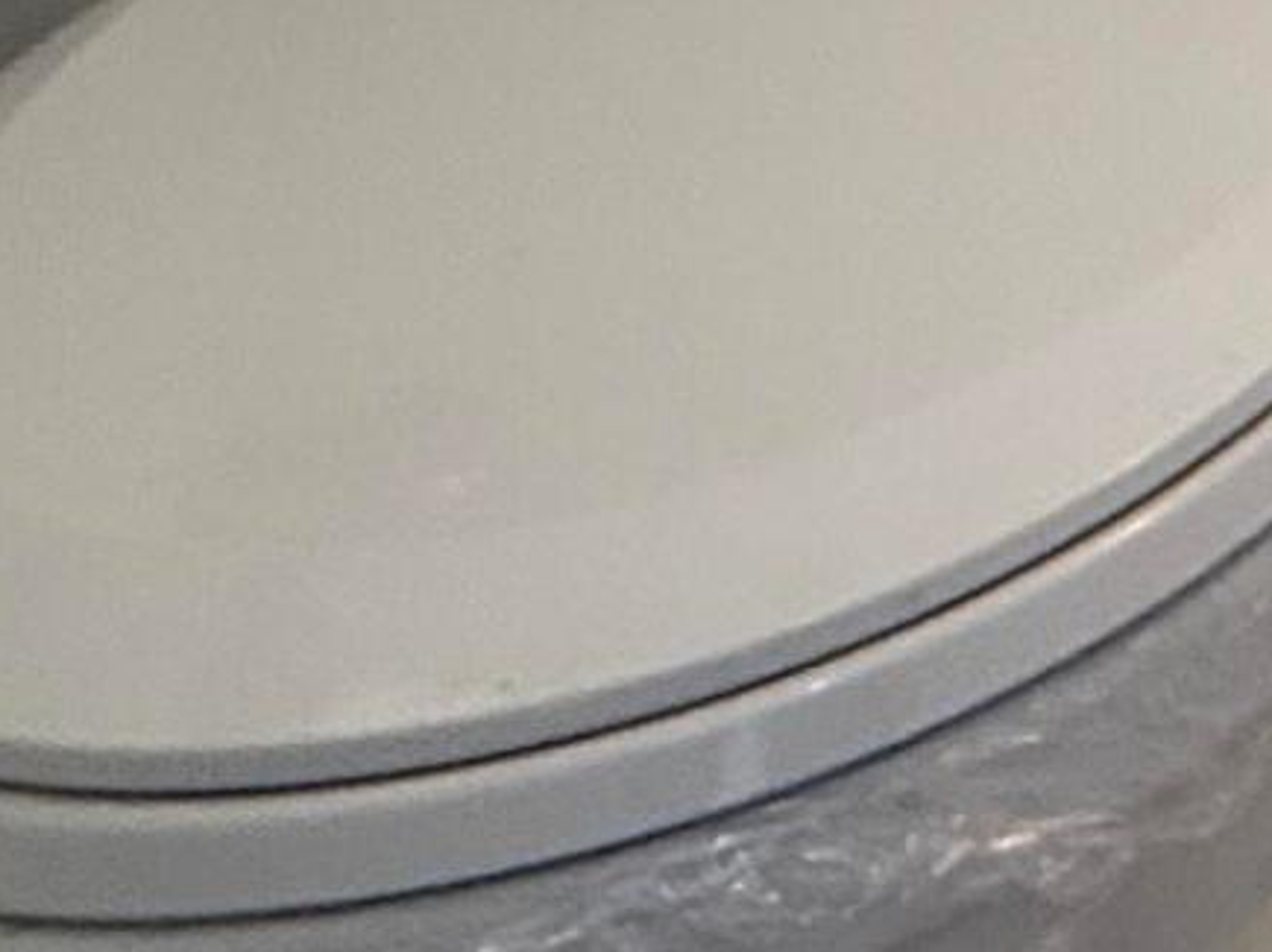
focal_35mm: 93
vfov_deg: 13.0
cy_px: -1154
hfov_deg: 14.4
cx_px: 3016
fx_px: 3415
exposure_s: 1/120
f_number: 2.2
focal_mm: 2.22
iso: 160
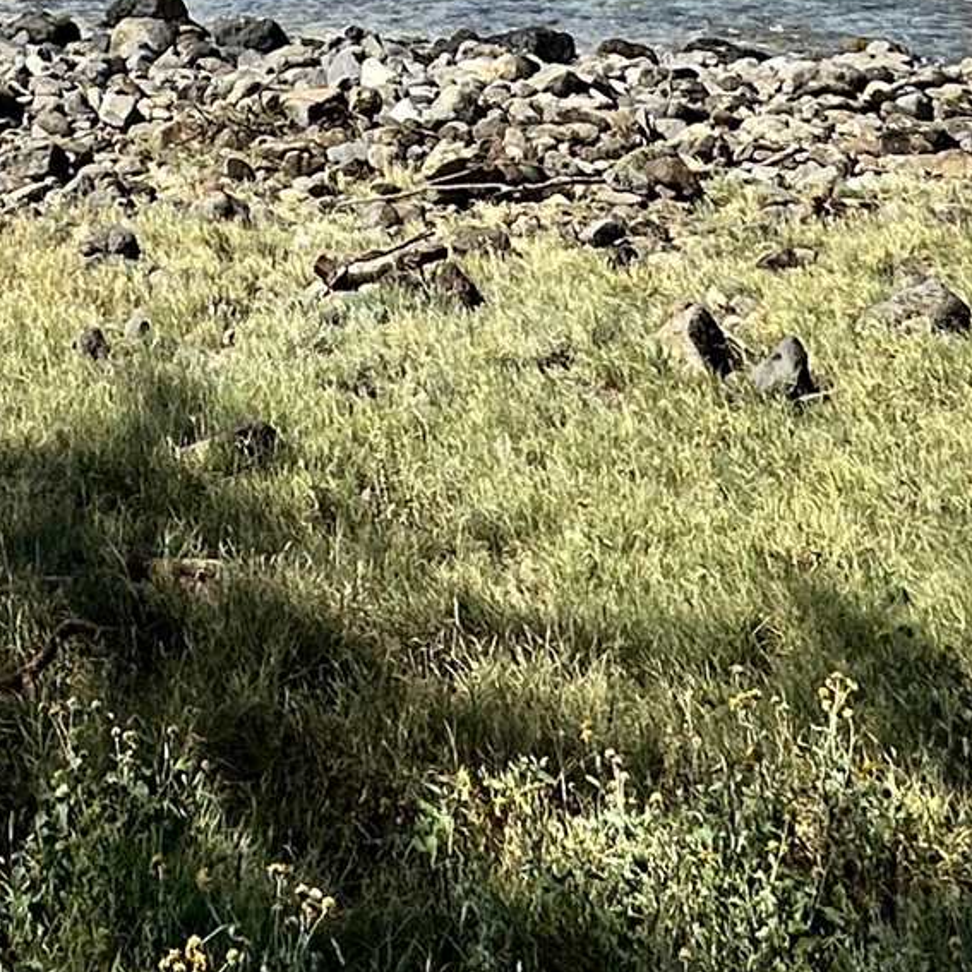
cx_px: -12
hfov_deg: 24.5
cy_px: -629
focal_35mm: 67
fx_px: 2128
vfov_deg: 20.5
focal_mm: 2.22
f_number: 2.2
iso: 50
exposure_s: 1/3040
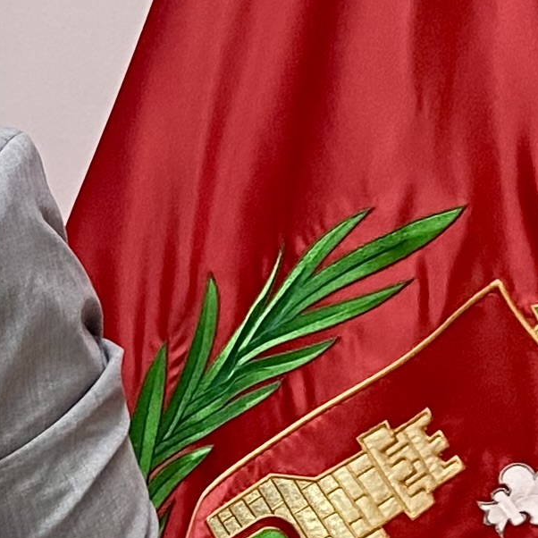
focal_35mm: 154
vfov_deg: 11.3
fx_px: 2708
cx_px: -1080
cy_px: 458
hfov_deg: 9.1
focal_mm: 4.25
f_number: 1.8
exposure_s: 1/60
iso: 100
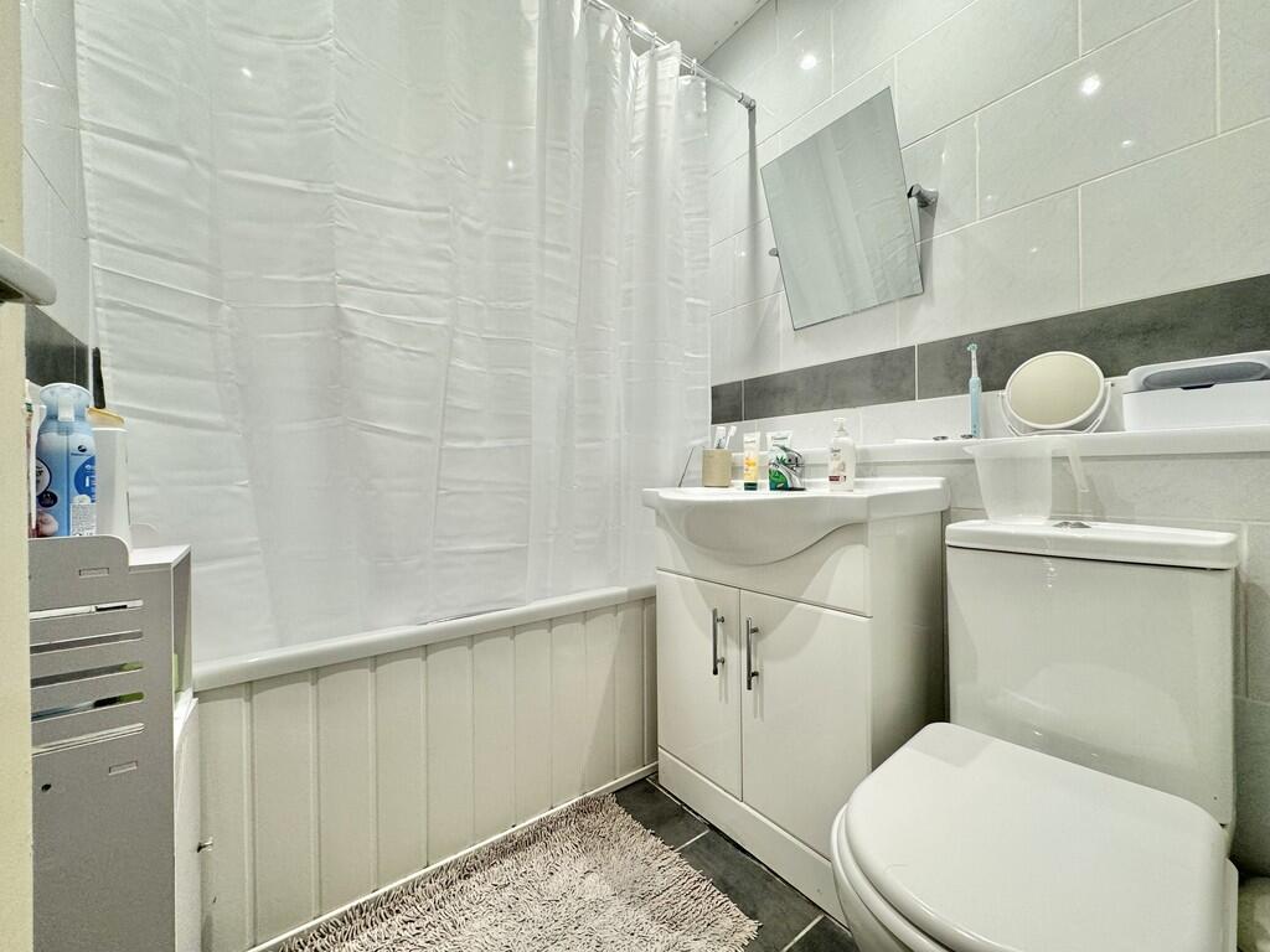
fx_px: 514
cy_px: 476
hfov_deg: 102.1
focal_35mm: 14
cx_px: 635
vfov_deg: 85.7
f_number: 2.2
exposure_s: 1/100
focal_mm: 2.22
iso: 125
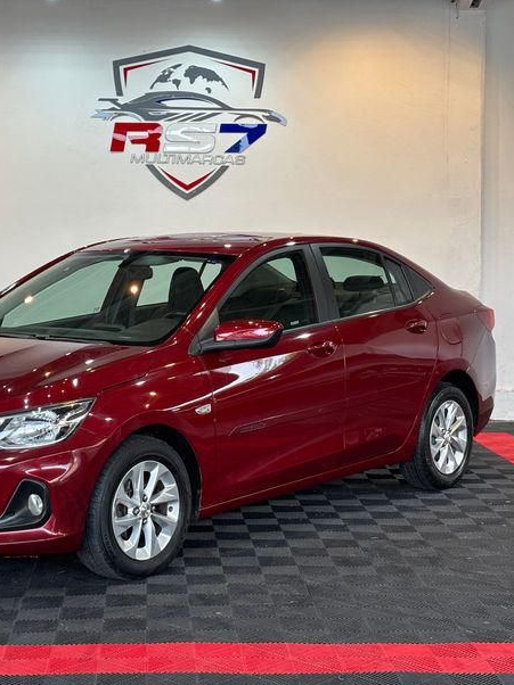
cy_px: 345
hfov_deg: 20.9
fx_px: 1387
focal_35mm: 70
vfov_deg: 27.8
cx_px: 182
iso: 32
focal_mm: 5.96
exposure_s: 1/121
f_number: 1.6
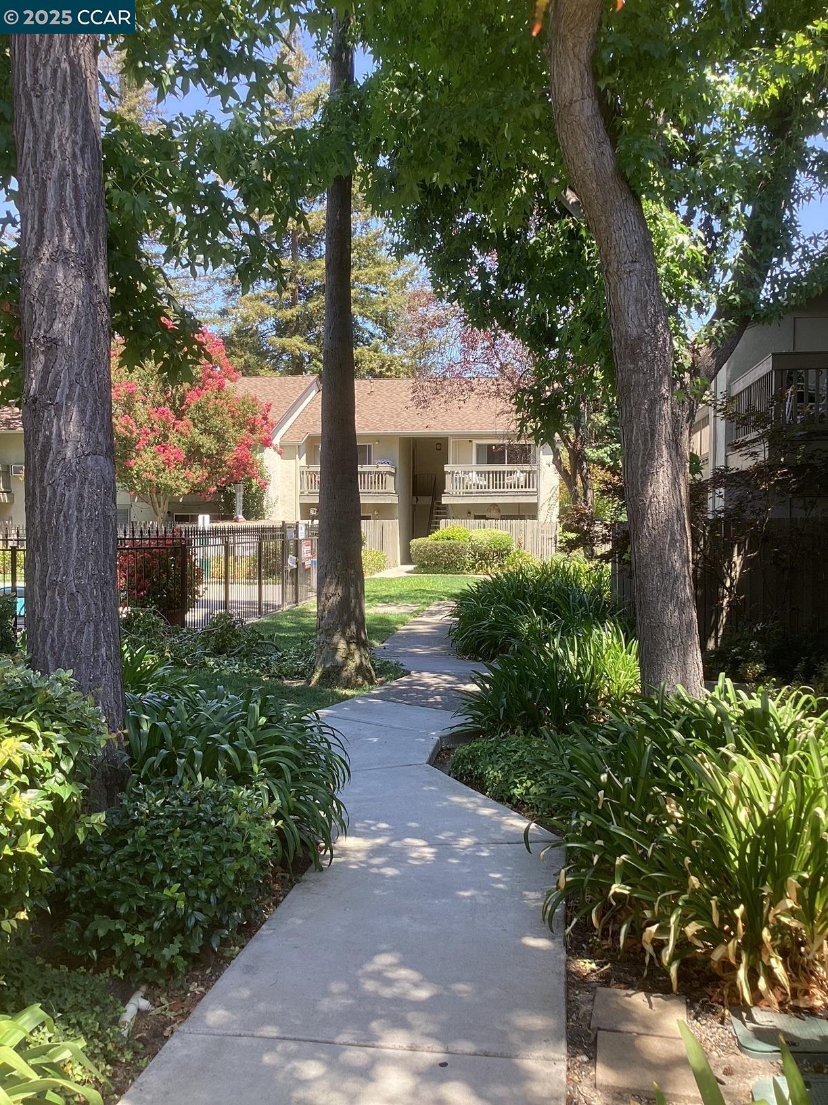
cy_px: 552
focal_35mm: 31
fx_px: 989
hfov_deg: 45.4
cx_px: 414
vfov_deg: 58.4
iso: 25
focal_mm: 3.3
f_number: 2.4
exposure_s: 1/129
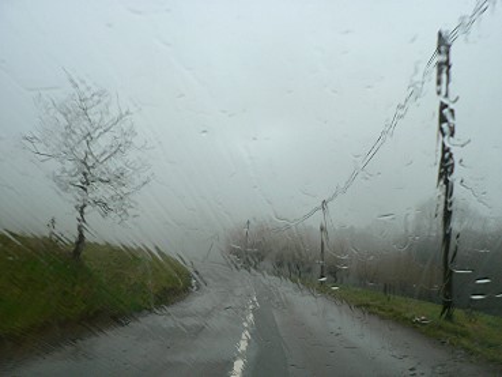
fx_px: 522
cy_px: 188
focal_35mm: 36
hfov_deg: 51.3
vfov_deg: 39.7
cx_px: 251
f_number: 2.8
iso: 80
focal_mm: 6
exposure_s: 1/60
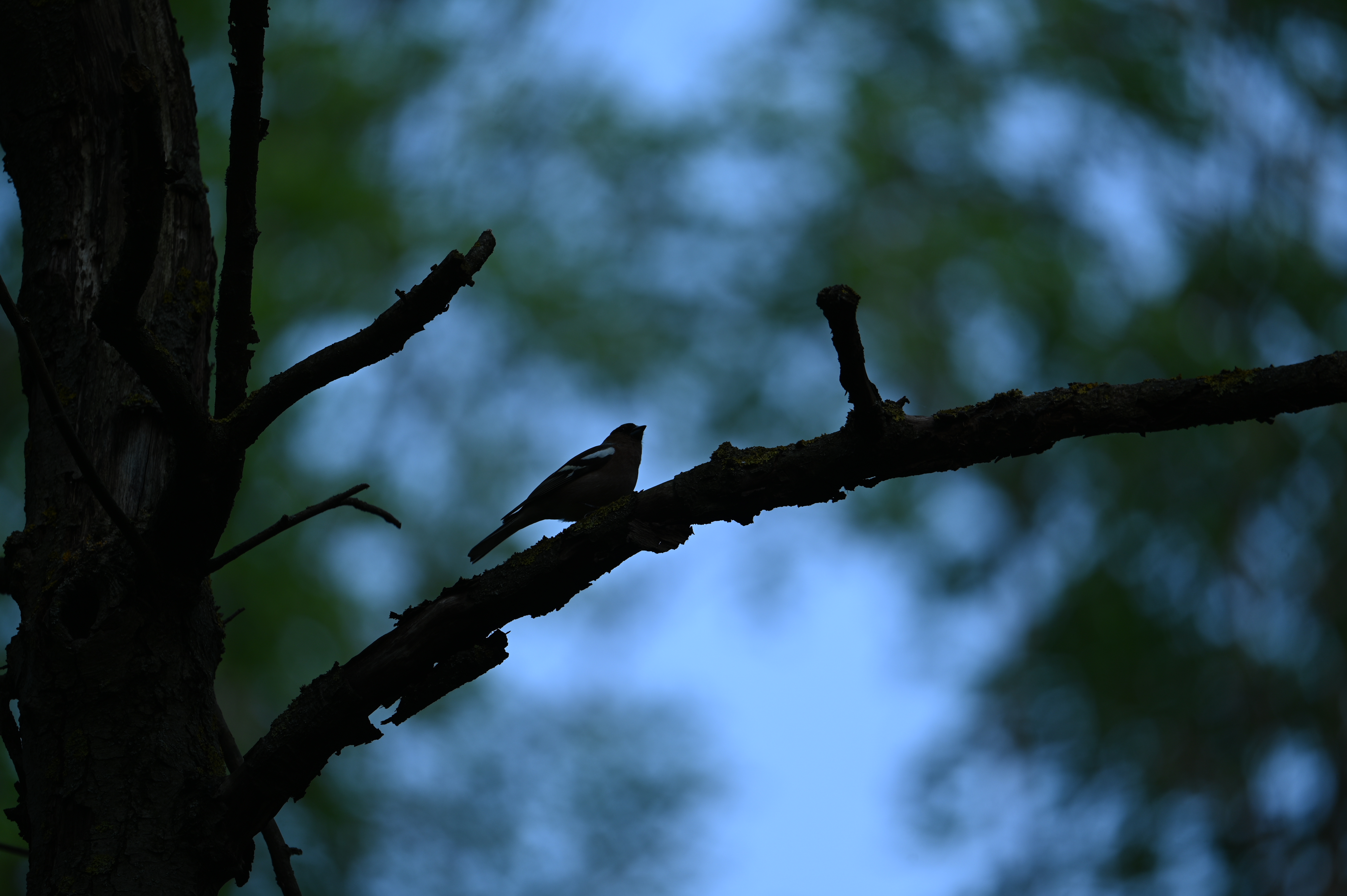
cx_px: 674
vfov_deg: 2.7
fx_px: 18695
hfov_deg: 4.1
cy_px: 448
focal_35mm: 500
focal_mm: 500
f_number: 6.7
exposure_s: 1/160
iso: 100
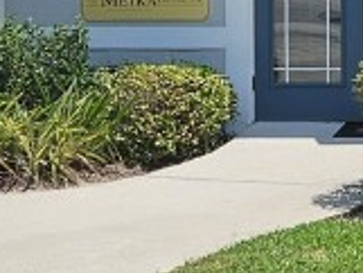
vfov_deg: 10.1
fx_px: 1532
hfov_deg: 12.9
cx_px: 507
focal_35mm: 146
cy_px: -14
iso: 25
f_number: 1.8
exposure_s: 1/2614
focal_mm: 5.4
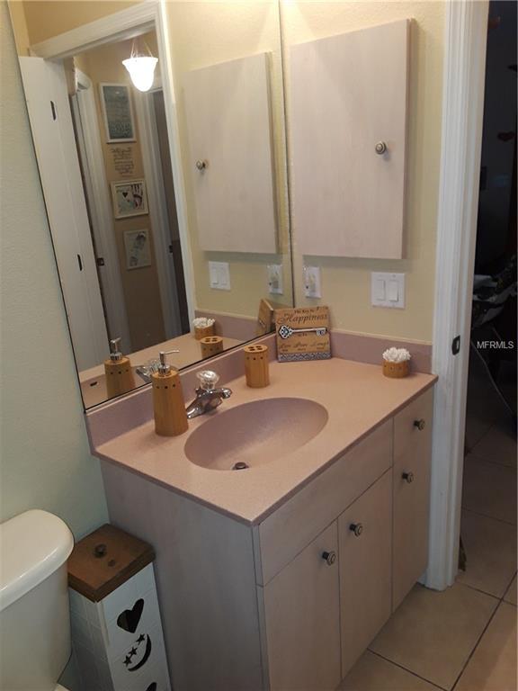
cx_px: 259
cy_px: 346
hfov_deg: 49.7
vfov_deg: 63.4
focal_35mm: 28
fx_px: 559
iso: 64
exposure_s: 1/30
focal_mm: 2.9
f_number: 1.9
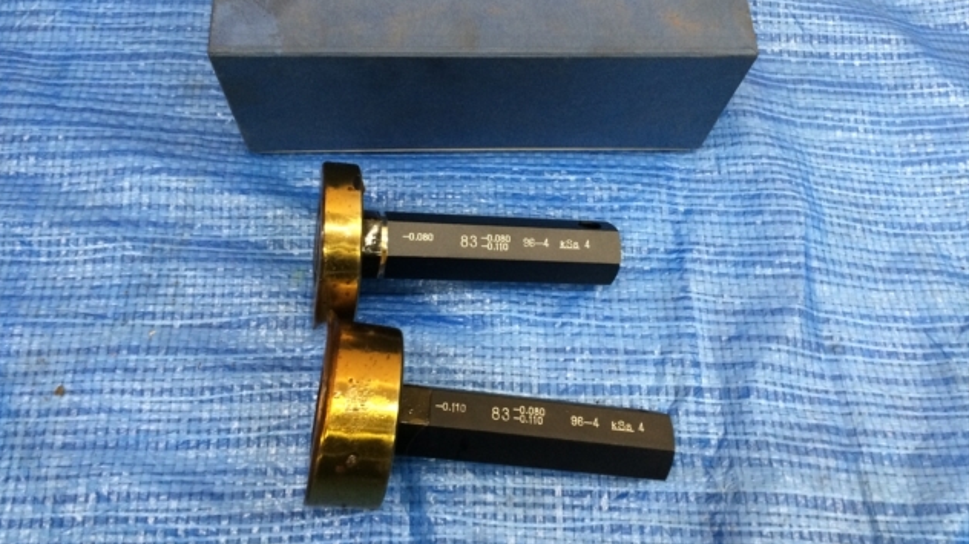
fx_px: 822
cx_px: 480
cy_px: 181
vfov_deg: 36.3
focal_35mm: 32
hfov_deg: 61.0
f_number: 2.2
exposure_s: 1/30
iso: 160
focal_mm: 4.15
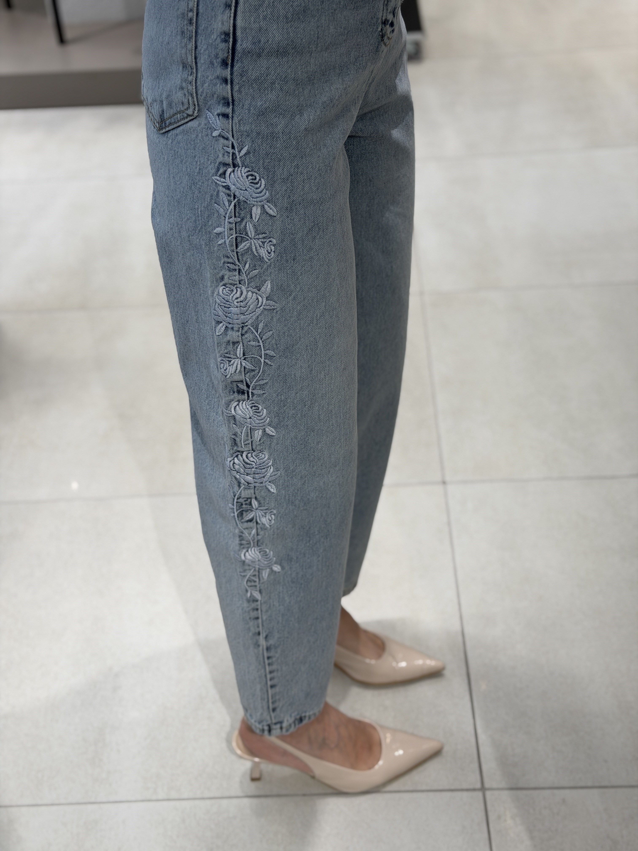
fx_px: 1180
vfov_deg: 39.7
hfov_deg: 30.3
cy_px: 426
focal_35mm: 48
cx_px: 319
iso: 50
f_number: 1.78
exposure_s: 1/191
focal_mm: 6.76
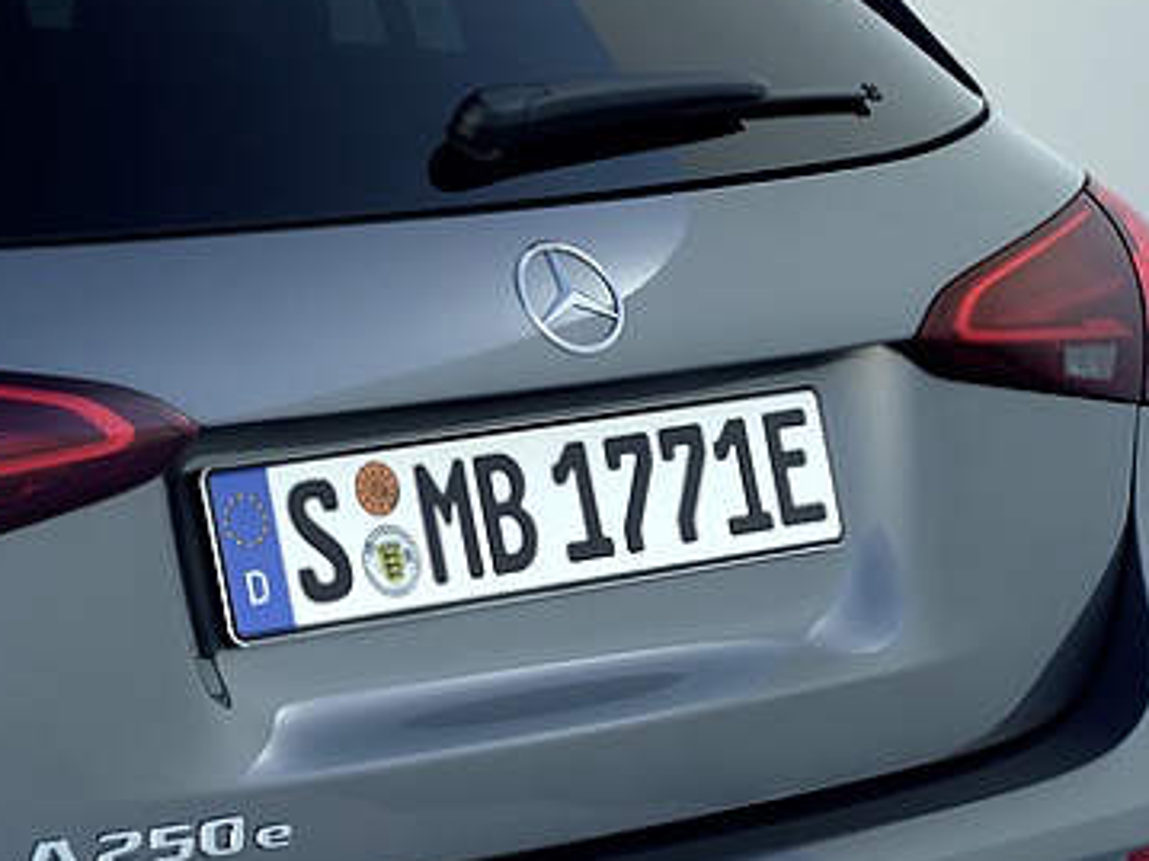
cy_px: 616
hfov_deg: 12.1
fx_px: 5442
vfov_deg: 9.0
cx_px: 555
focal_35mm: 164
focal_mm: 75
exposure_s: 1/60
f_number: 11
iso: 250
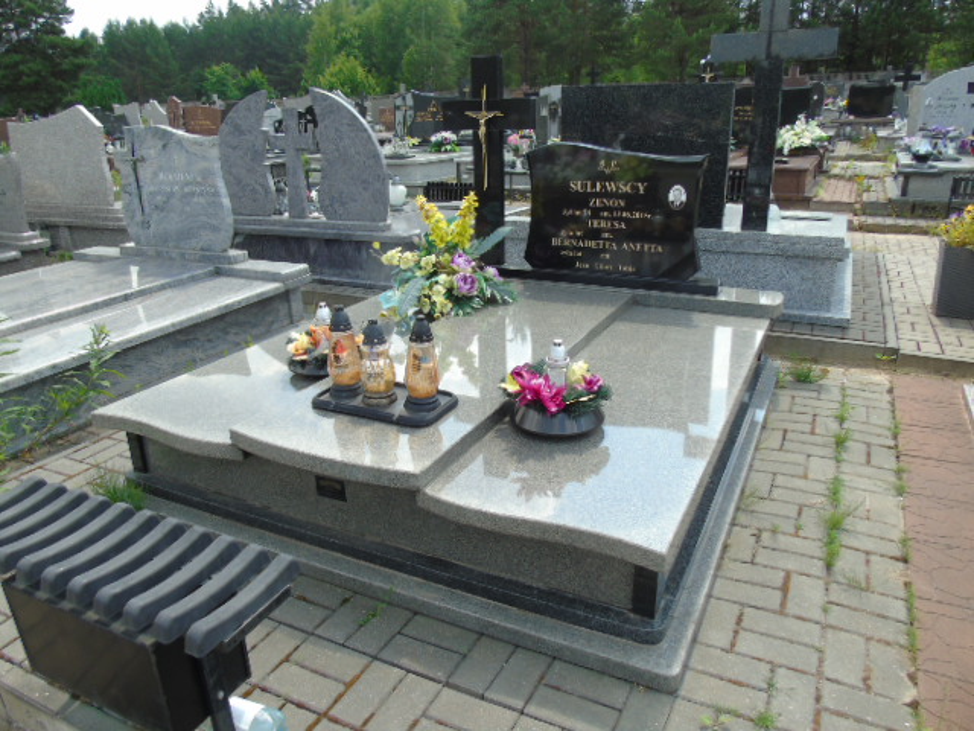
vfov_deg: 54.9
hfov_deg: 69.4
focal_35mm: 25
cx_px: 487
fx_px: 703
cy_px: 366
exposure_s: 1/320
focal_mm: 4.4
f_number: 3.4
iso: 80
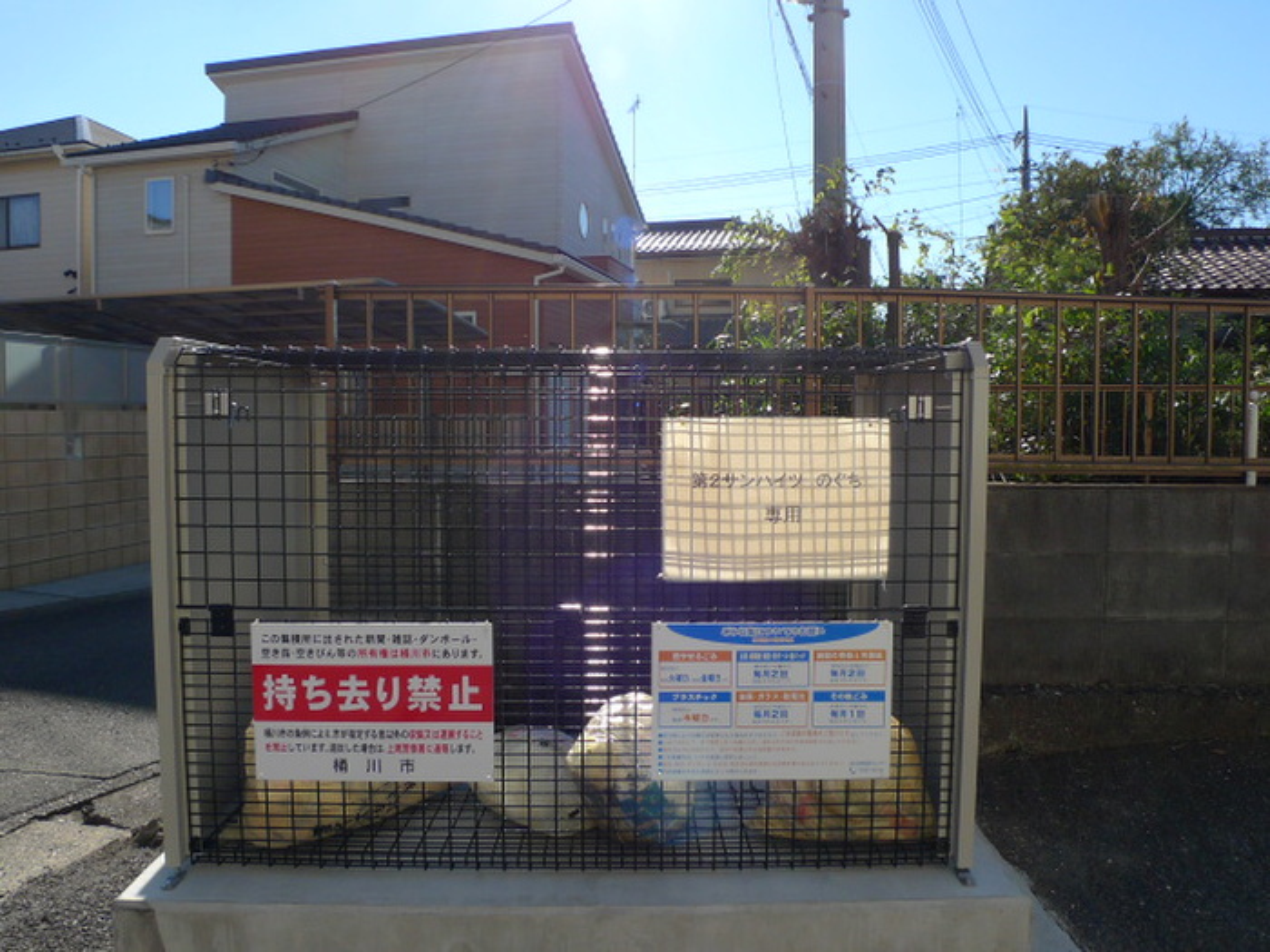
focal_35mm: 32
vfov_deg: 44.2
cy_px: 476
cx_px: 635
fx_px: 1174
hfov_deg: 56.8
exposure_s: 1/640
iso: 80
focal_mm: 5.1
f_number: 4
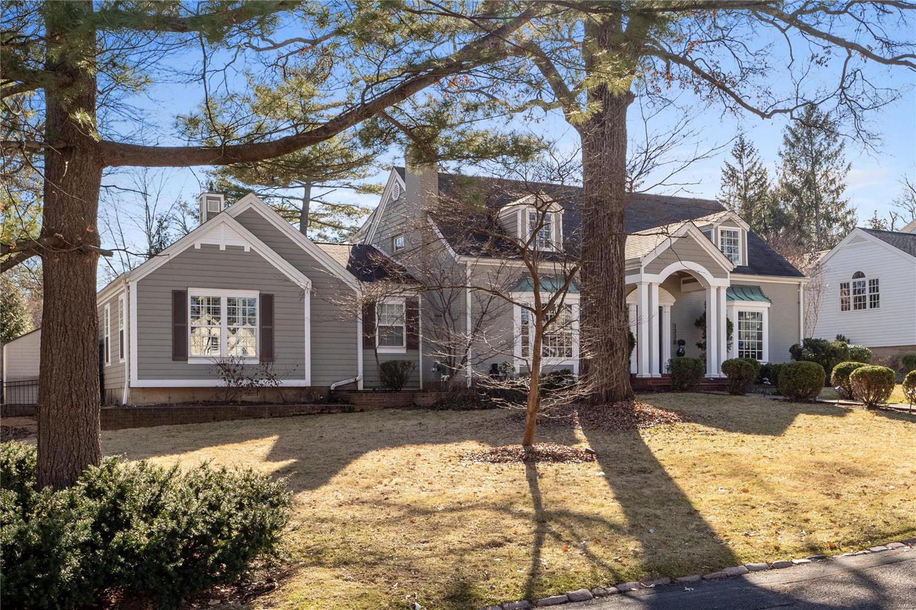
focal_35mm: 38
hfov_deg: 50.7
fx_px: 967
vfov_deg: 35.0
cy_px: 305
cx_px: 458
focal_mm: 19
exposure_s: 1/250
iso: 400
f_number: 8
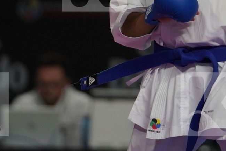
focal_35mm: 835
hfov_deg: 2.5
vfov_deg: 1.6
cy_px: -20
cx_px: 213
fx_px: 5240
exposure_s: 1/1000
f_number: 2.8
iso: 800
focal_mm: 200
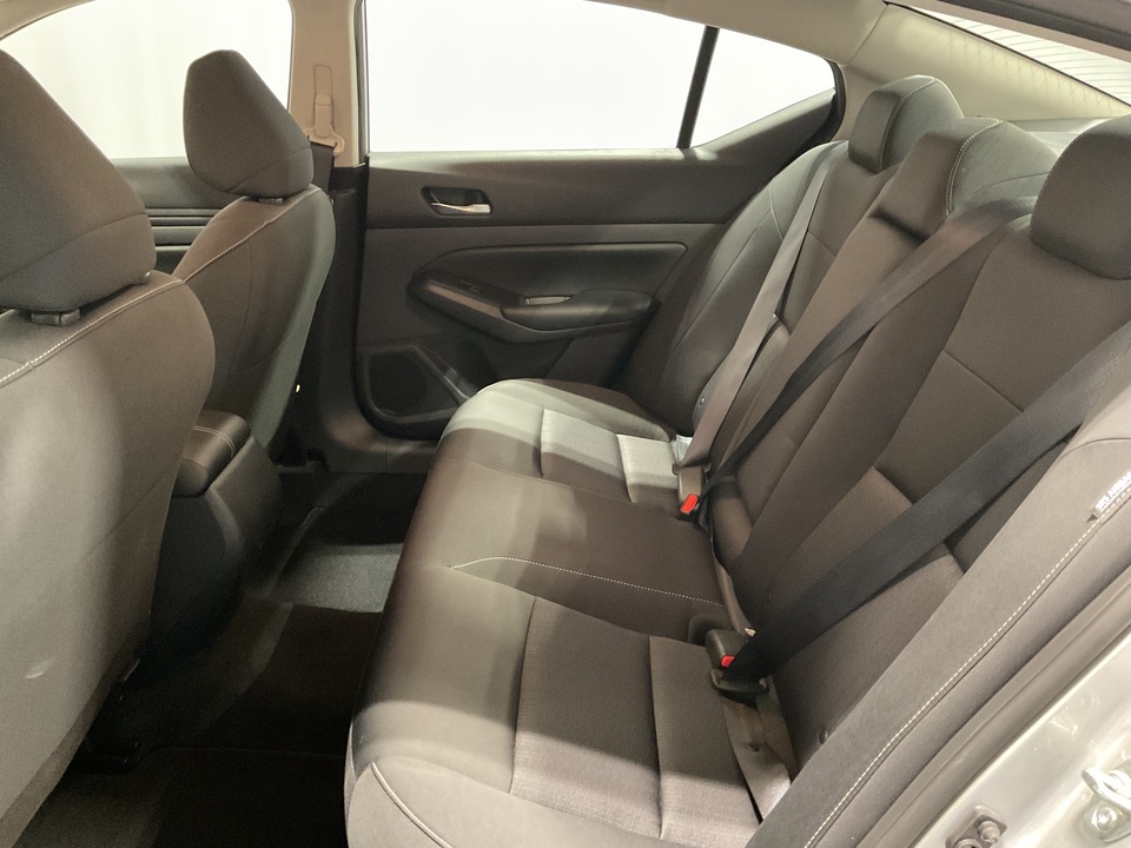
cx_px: 566
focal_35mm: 29
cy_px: 424
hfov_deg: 61.7
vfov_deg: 48.2
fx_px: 948
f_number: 1.8
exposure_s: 1/30
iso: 500
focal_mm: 3
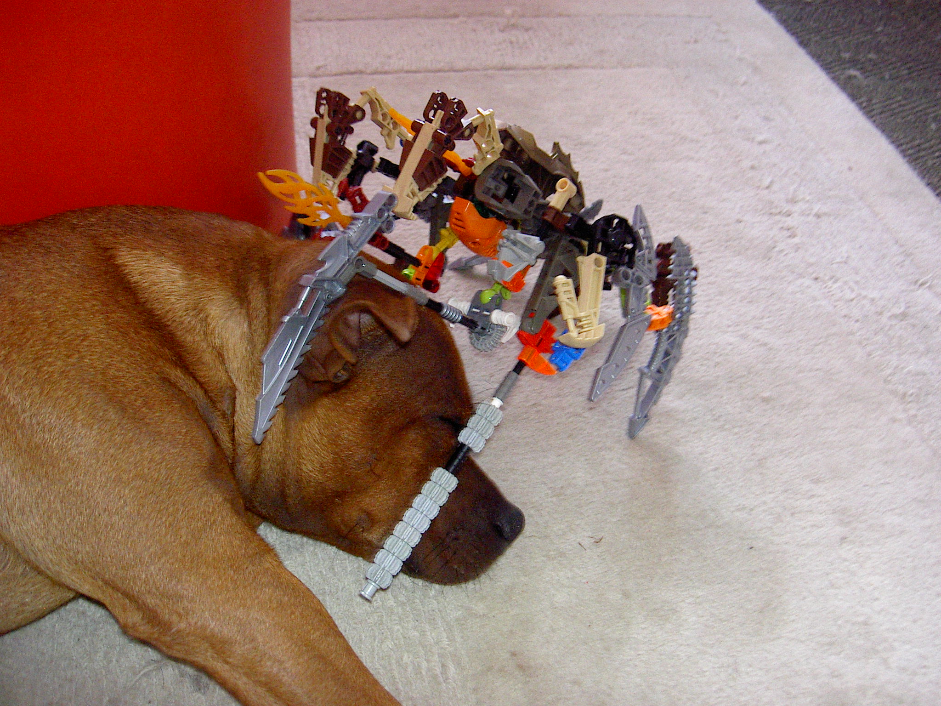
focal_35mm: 39
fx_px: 1060
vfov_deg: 36.8
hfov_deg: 47.9
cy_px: 353
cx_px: 470
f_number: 2.8
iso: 100
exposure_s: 1/59.5
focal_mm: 8
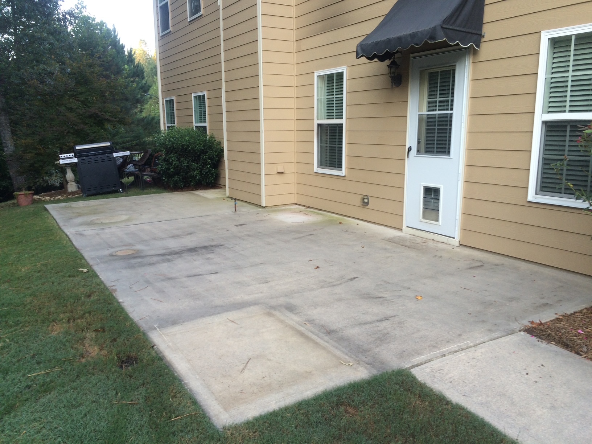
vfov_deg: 48.2
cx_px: 296
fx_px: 496
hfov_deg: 61.7
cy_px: 222
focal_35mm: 29
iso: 50
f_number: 2.2
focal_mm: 4.15
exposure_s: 1/120
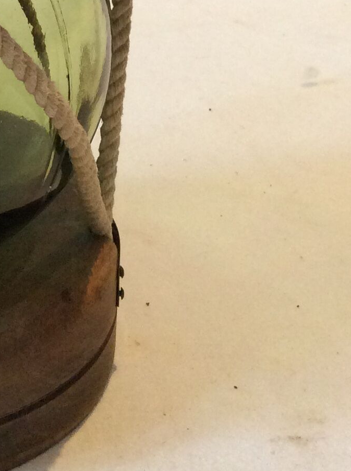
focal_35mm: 92
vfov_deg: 20.0
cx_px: -118
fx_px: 1248
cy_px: -98
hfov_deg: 15.2
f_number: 2.4
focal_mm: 3.3
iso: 125
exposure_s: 1/25
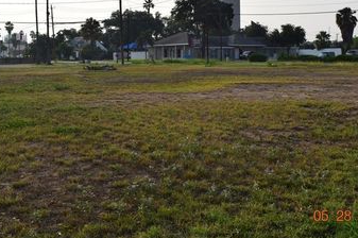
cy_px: 65
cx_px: 216
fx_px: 464
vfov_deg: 28.4
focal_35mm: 47
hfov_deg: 42.0
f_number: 11
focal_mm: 21
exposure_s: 1/500
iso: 400
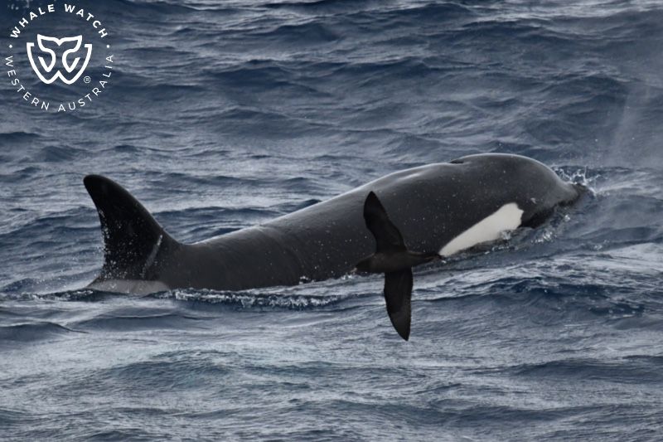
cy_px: 221
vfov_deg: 2.3
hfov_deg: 3.4
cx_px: 332
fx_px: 11047
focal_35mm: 600
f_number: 6.3
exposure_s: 1/8000
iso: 1600
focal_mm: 600
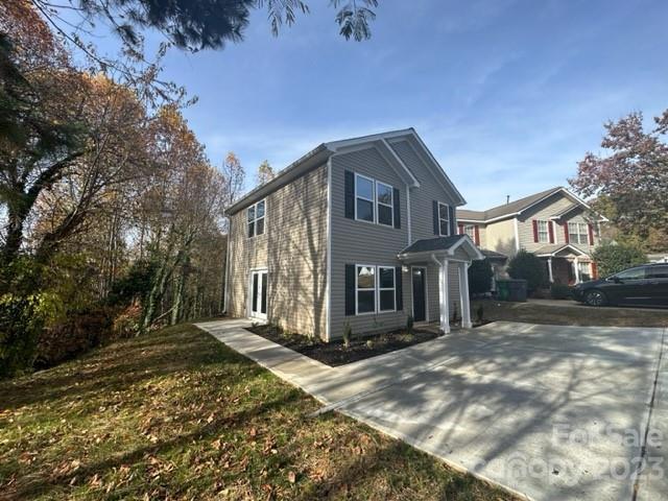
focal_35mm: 14
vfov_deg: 85.7
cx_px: 334
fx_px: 270
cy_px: 250
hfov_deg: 102.1
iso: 50
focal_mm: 2.22
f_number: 2.2
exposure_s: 1/812
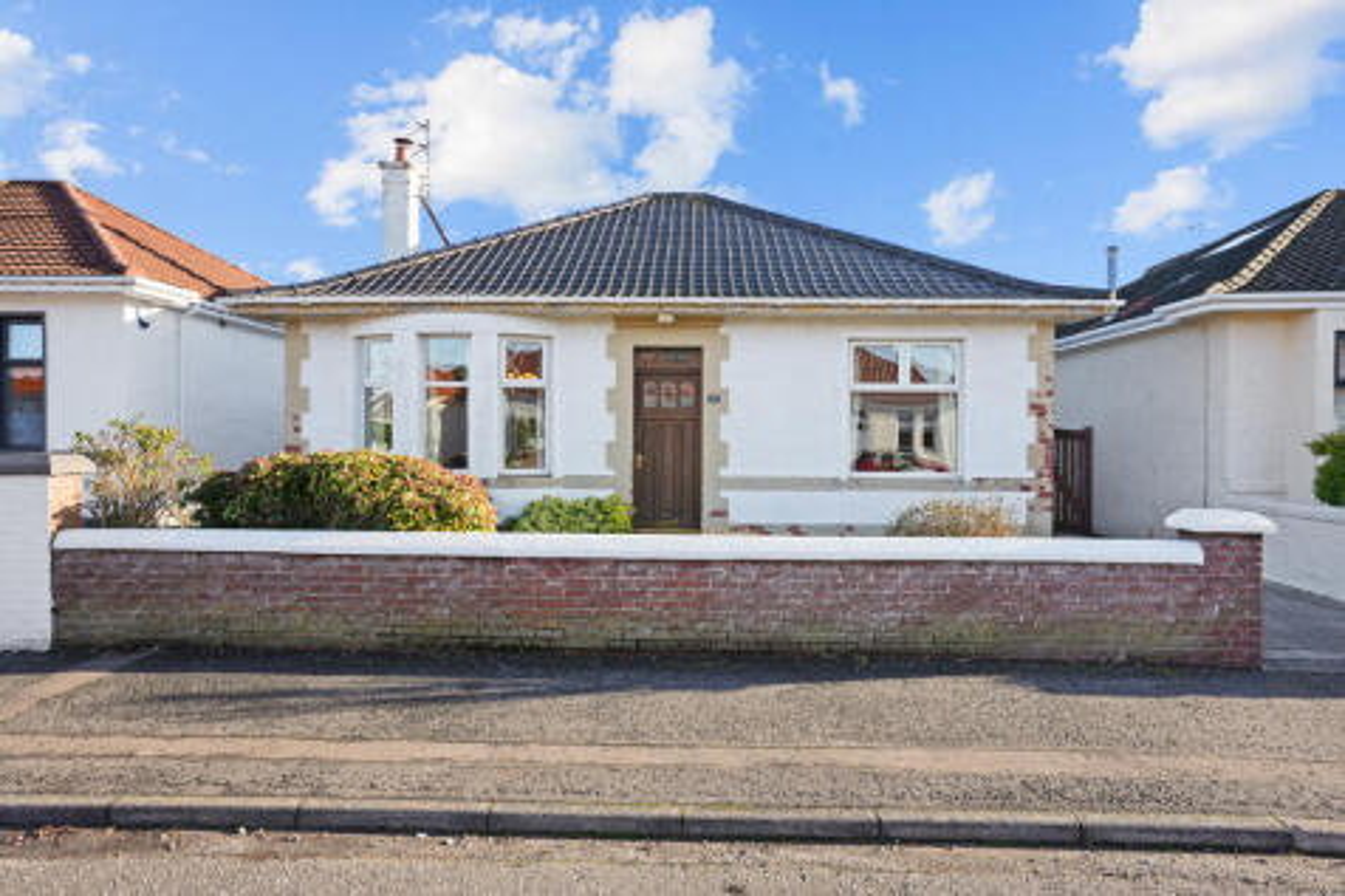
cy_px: 448
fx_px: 822
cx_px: 672
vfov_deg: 57.2
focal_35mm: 22
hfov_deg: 78.6
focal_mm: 22
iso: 250
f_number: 8
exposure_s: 1/50
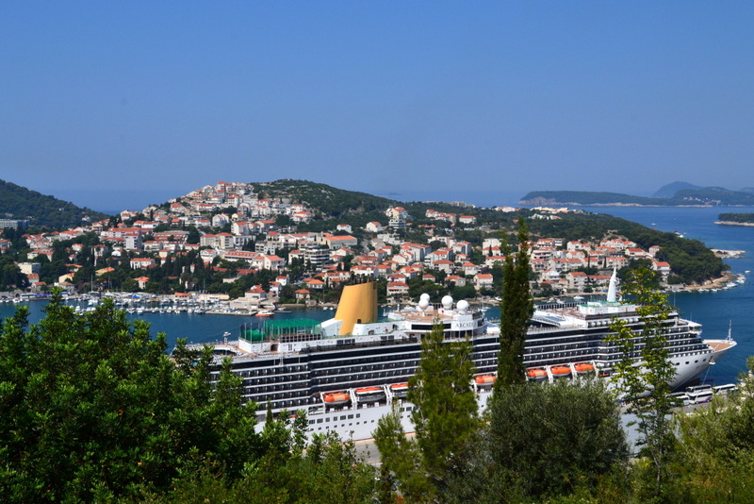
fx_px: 817
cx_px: 377
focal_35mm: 39
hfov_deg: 49.5
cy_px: 252
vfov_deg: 34.2
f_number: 11
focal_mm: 26
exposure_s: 1/500
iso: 360
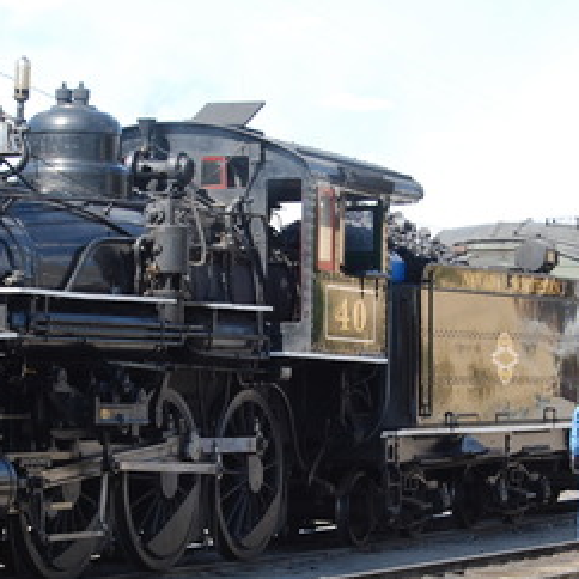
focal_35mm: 152
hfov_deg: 11.5
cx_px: 254
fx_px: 2879
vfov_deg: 11.5
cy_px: 395
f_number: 5.6
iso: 100
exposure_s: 1/125
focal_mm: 45
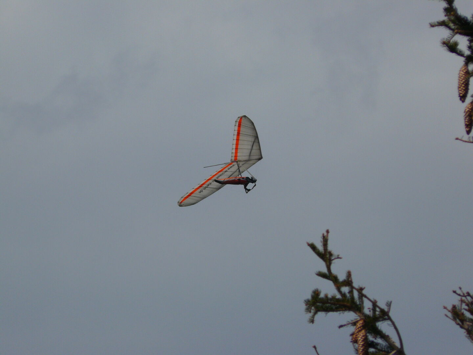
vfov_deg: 3.4
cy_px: 178
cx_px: 236
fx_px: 5903
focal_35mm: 432
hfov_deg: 4.6
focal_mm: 72
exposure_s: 1/640
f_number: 8
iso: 100
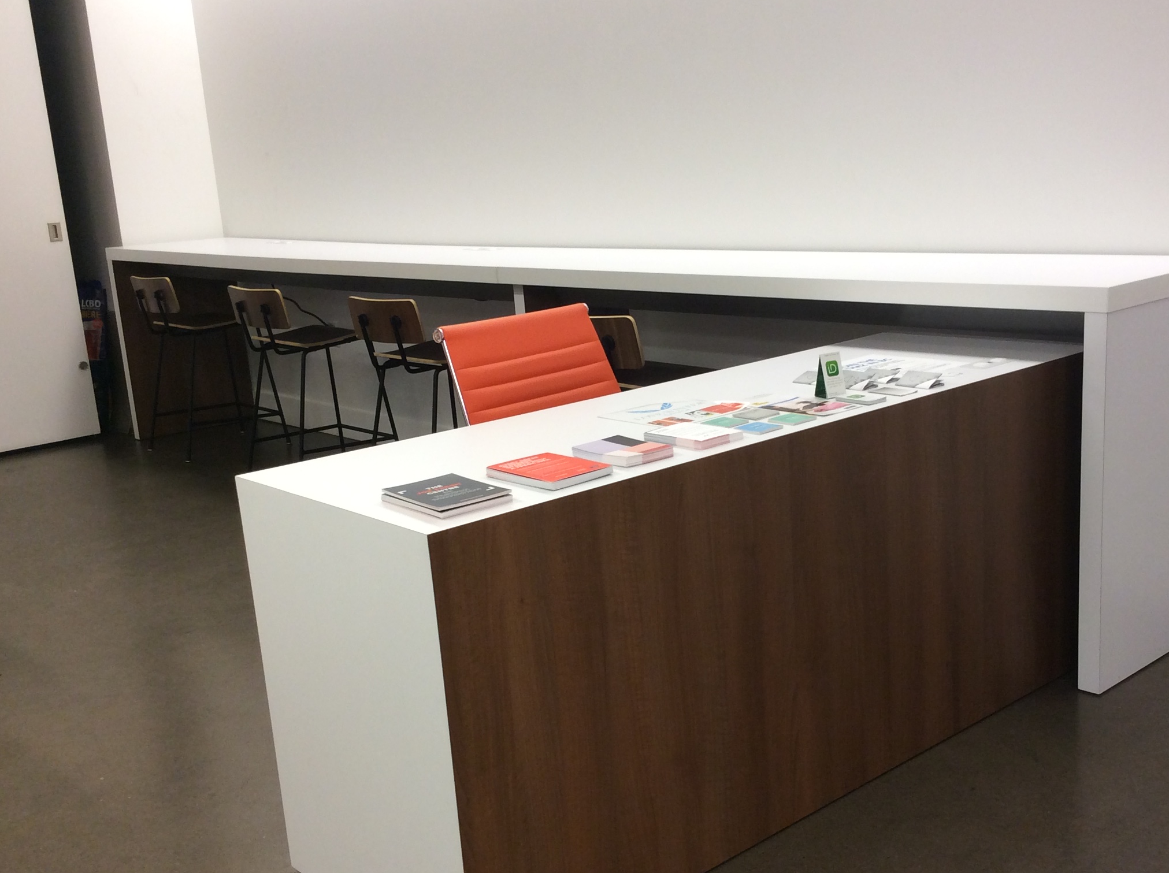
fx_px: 1383
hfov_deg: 45.7
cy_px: 498
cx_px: 684
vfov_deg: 35.0
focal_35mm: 41
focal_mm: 3.3
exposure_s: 1/24
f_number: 2.4
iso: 50
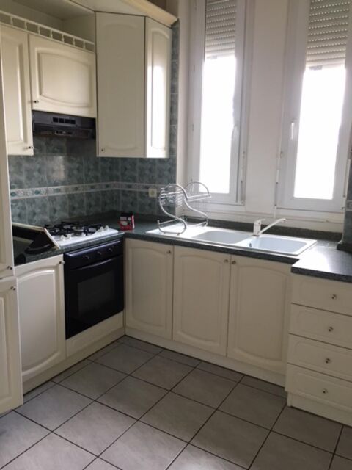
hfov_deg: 48.2
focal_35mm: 29
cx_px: 176
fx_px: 393
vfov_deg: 61.7
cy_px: 235
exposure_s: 1/33
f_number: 2.2
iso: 80
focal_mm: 4.15
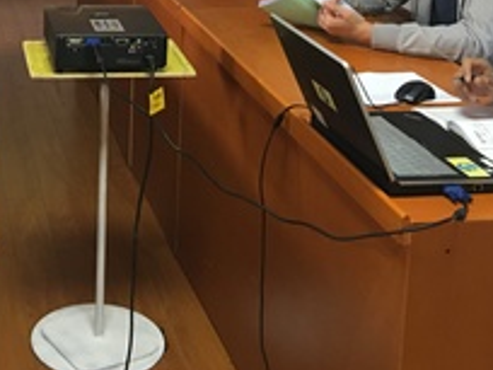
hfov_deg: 26.7
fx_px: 1011
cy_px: -45
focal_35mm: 71
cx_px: 70
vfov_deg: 19.8
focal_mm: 4.15
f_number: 2.2
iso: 80
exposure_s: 1/17
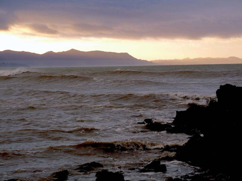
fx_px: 734
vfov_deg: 14.1
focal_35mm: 105
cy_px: 90
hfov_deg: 18.7
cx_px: 121
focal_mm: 18.7
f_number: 3.6
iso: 100
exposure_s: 1/100
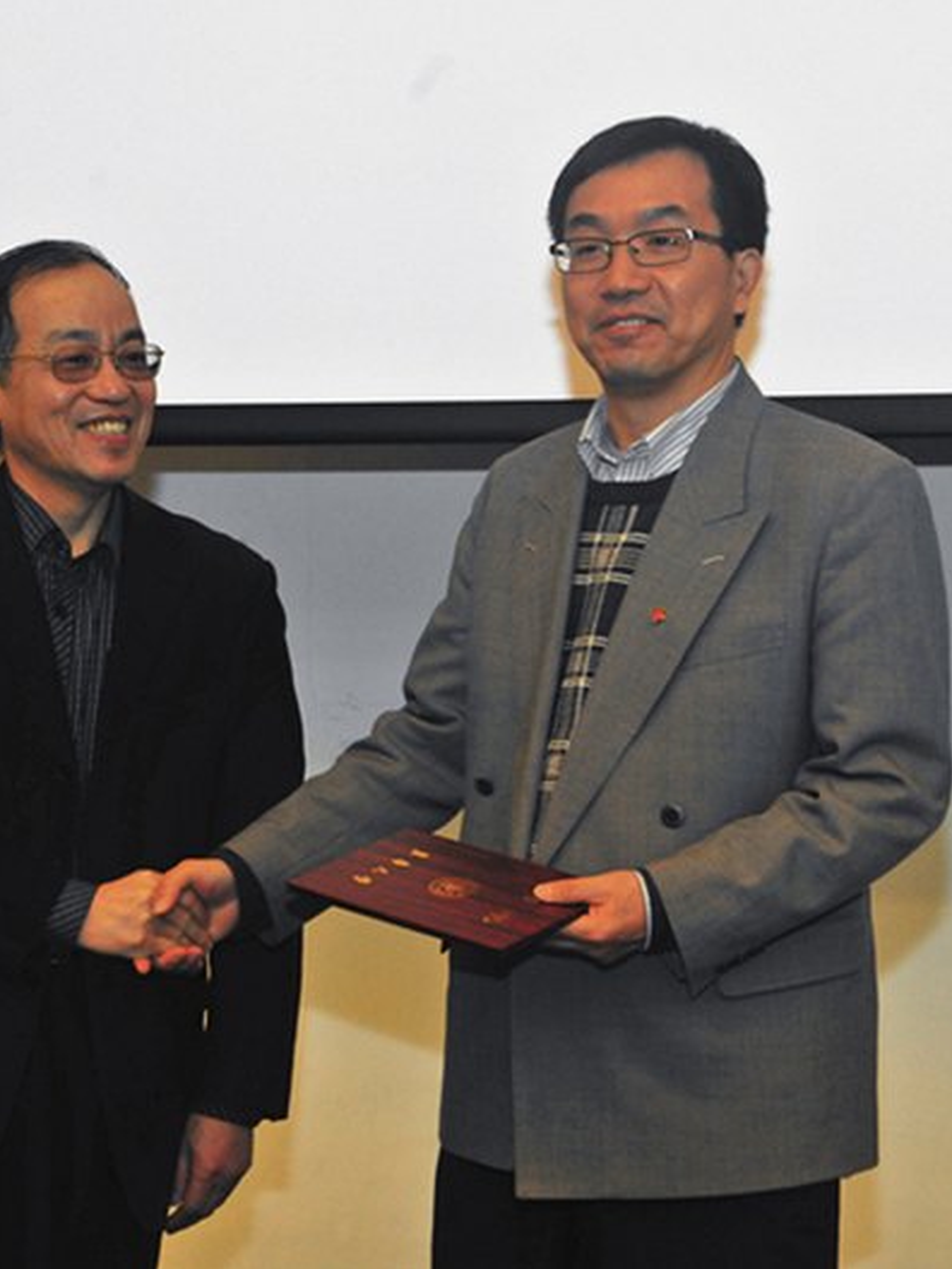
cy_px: 632
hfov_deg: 15.4
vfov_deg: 20.4
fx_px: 3520
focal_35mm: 96
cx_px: 435
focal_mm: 66
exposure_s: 1/60
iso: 1250
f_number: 8
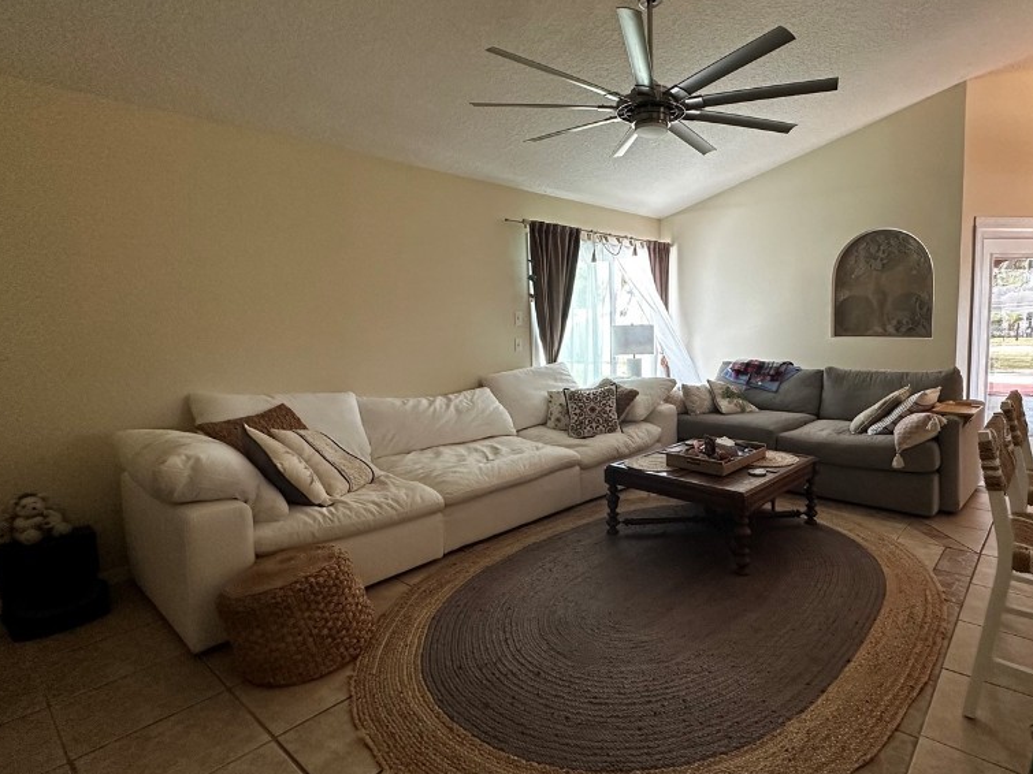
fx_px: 567
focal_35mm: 19
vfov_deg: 68.6
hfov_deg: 83.3
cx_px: 638
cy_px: 368
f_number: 2.2
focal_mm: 2.22
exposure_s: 1/120
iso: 250
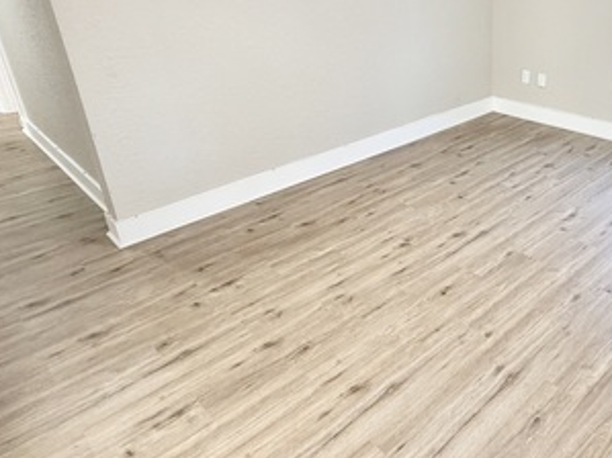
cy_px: 147
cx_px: 477
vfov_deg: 45.9
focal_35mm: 30
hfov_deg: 56.3
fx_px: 530
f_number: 2.2
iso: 200
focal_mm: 2.22
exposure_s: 1/60
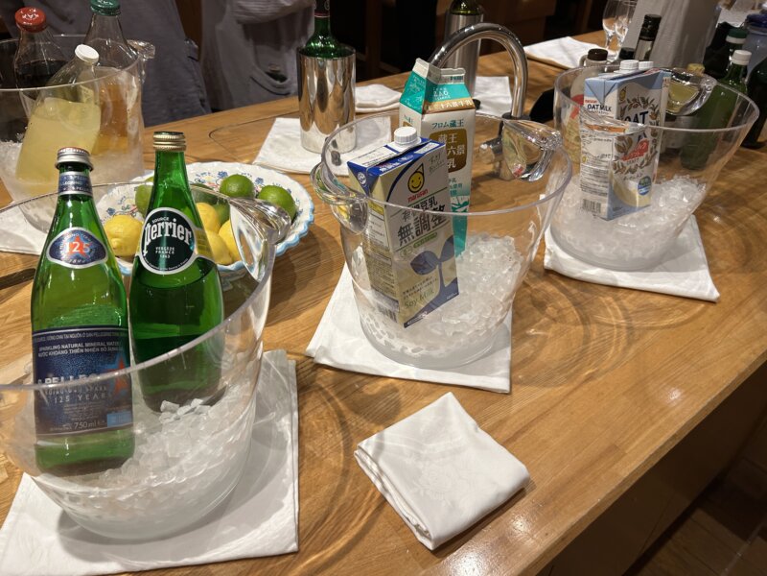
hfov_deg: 67.3
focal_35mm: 26
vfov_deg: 53.1
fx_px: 576
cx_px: 384
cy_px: 288
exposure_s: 1/100
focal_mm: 5.7
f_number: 1.5
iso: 125
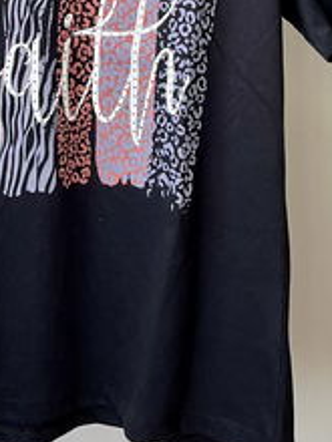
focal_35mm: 63
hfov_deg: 23.0
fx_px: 806
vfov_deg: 28.6
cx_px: 66
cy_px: -13
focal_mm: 5.1
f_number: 1.6
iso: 125
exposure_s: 1/61
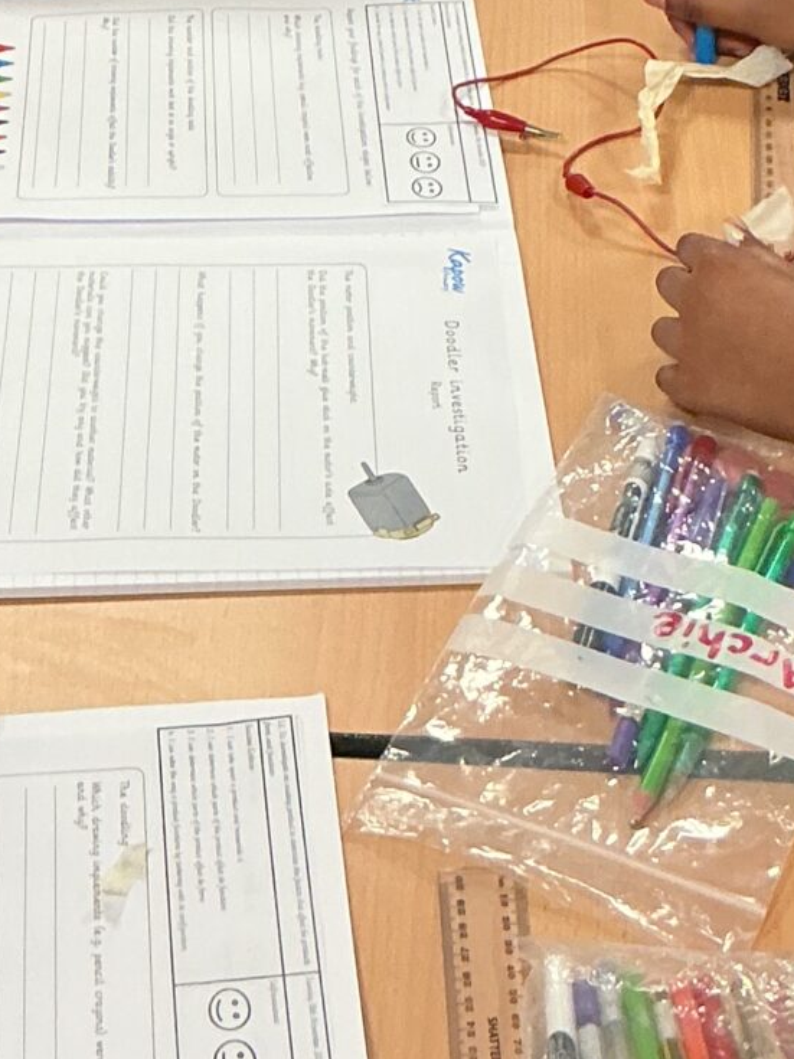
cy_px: -241
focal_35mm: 101
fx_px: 3090
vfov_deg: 18.4
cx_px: 212
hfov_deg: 14.6
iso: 100
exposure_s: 1/60
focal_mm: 3
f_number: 1.8
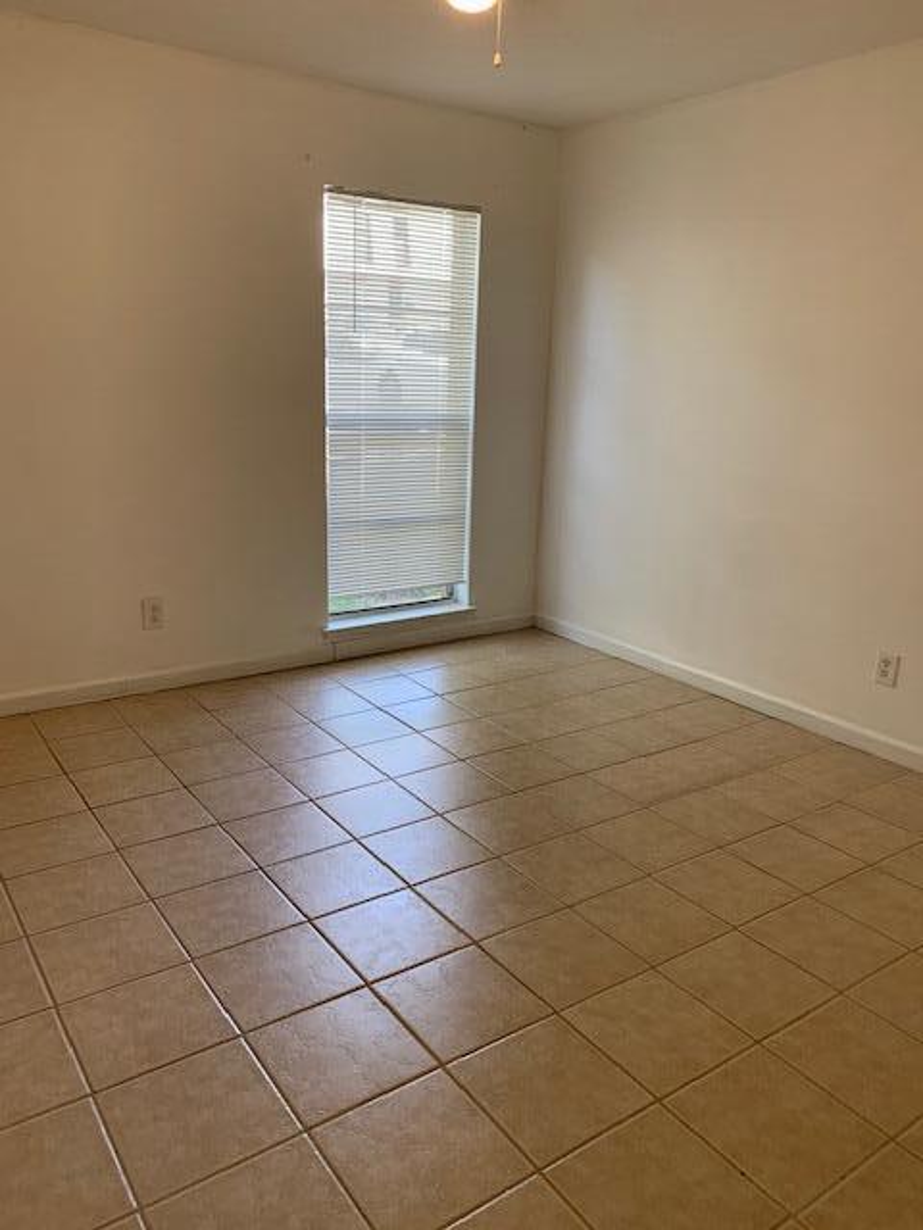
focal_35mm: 26
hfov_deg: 53.1
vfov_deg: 67.3
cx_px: 462
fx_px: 924
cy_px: 615
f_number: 1.8
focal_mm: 4.25
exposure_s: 1/109
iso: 100
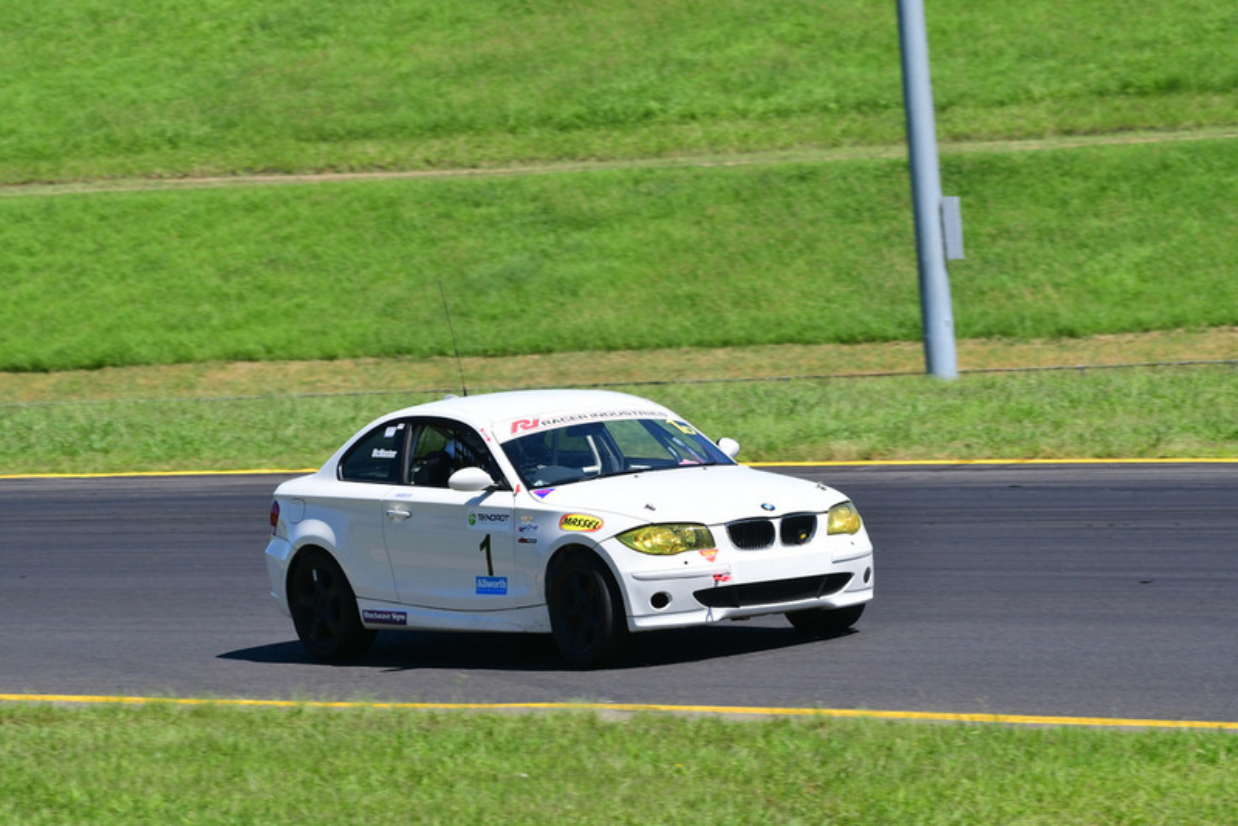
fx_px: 10320
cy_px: 413
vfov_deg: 4.6
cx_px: 619
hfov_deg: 6.9
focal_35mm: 300
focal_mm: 200
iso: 500
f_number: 11
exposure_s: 1/640
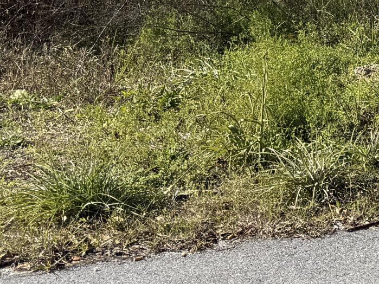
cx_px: 510
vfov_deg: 13.6
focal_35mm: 103
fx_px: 1128
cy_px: -128
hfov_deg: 17.7
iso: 80
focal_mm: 6.76
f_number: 1.78
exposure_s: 1/3145
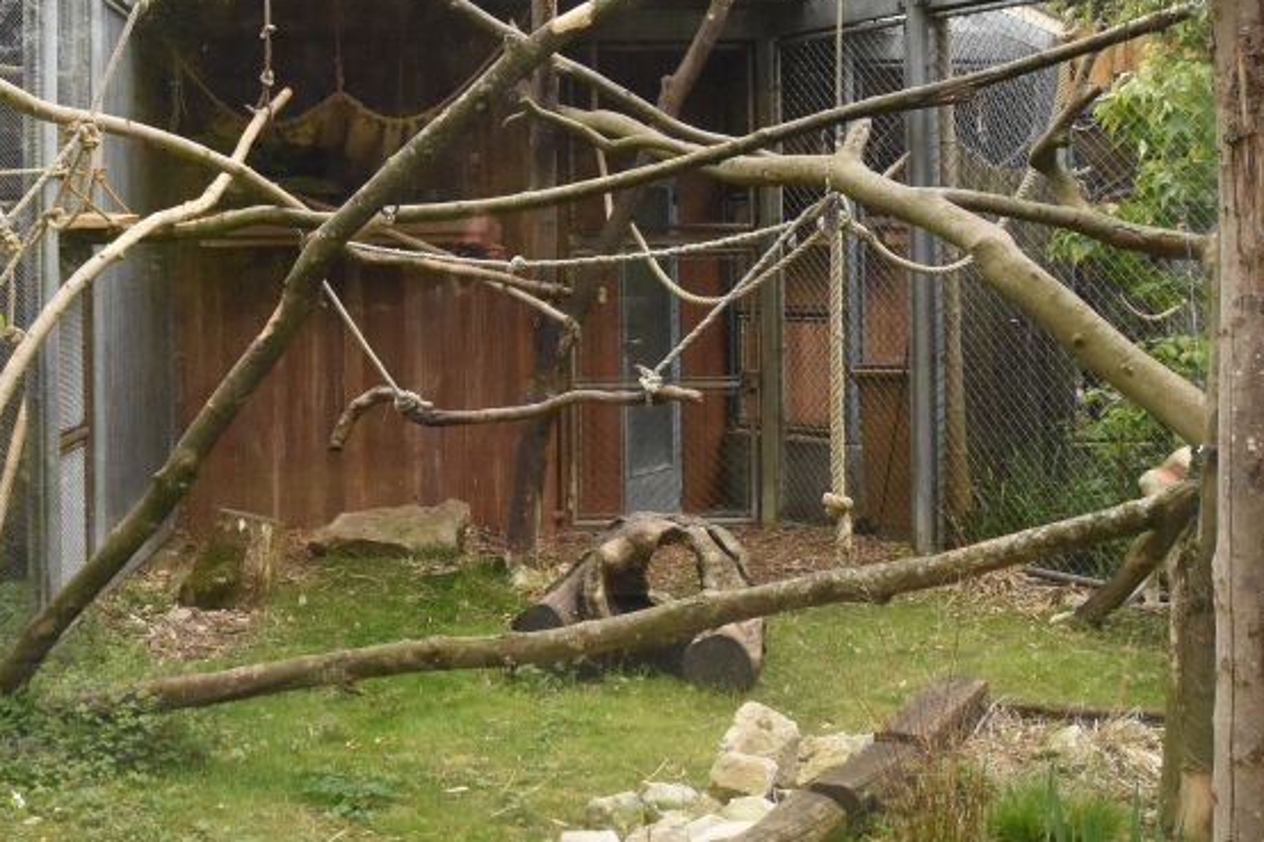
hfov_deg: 38.0
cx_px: 472
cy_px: 169
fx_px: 1825
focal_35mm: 52
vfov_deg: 25.5
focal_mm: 16
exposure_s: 1/1600
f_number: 5.6
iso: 1600
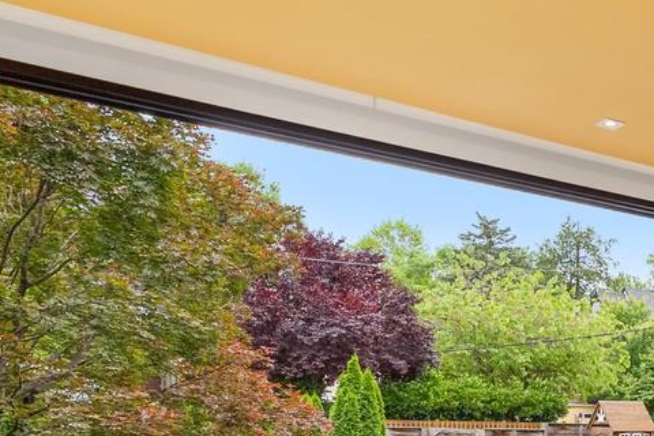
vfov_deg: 26.5
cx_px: 781
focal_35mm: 48
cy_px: 442
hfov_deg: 33.6
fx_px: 872
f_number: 8
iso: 250
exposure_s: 1/40
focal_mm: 16
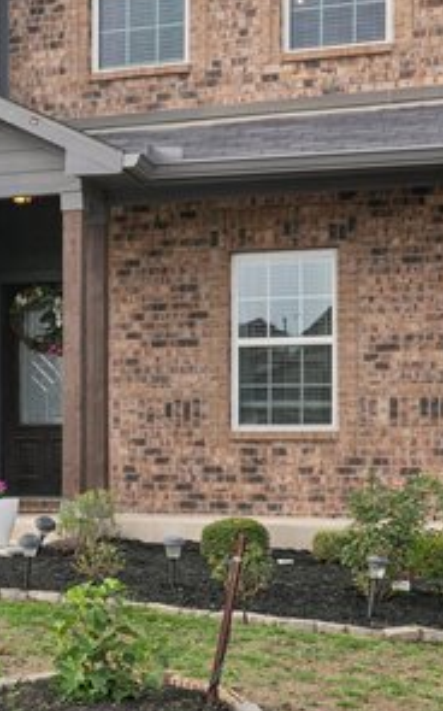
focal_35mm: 73
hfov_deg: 17.3
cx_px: -29
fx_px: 1412
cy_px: 262
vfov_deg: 28.1
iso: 200
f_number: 9.5
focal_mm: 33
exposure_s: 1/125
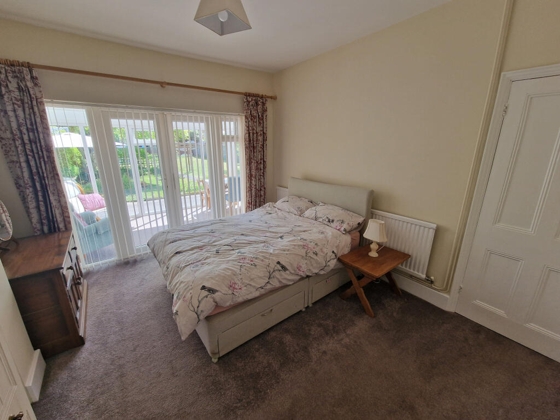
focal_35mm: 13
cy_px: 210
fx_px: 210
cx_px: 280
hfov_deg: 106.2
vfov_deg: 89.9
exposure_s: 1/100
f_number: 2.2
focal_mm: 2.2
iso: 80
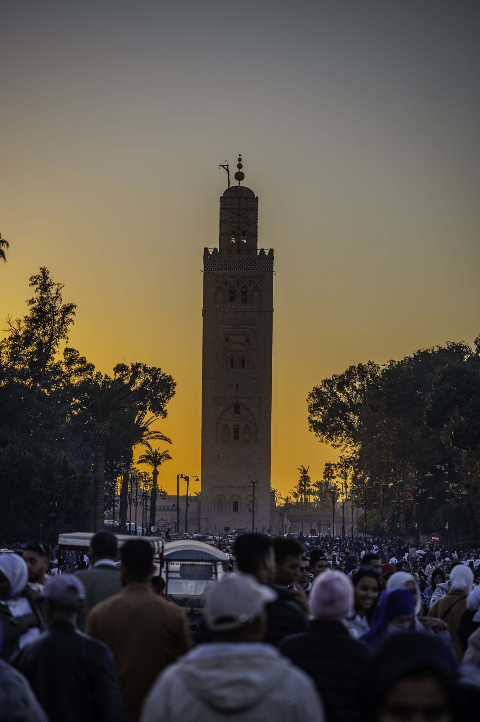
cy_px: 361
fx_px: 2403
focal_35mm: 120
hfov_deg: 11.4
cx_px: 240
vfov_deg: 17.1
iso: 140
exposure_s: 1/750
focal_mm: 120
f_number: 4
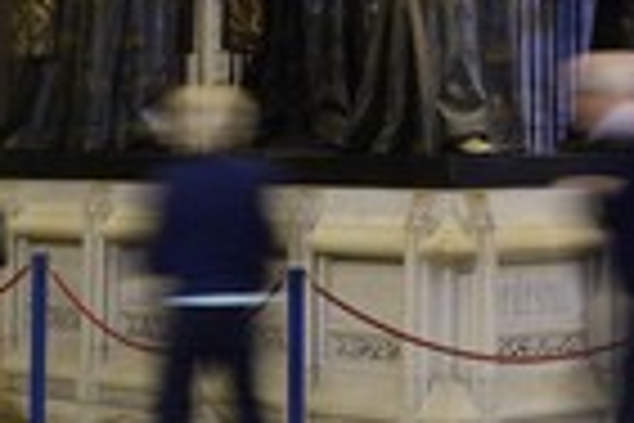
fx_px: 1990
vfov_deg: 11.9
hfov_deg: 18.0
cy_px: -40
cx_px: 495
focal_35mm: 113
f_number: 5.6
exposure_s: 1/2.5
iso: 1600
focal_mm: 38
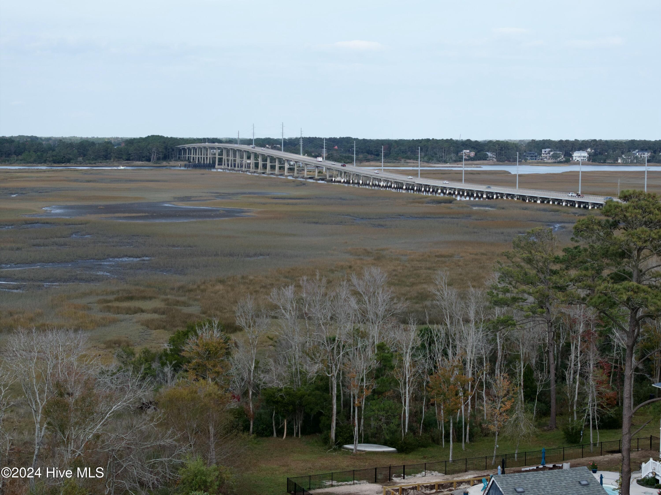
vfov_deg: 21.0
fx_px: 1336
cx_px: 330
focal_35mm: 70
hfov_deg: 27.8
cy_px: 248
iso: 210
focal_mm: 19.35
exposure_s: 1/1250
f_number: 2.8
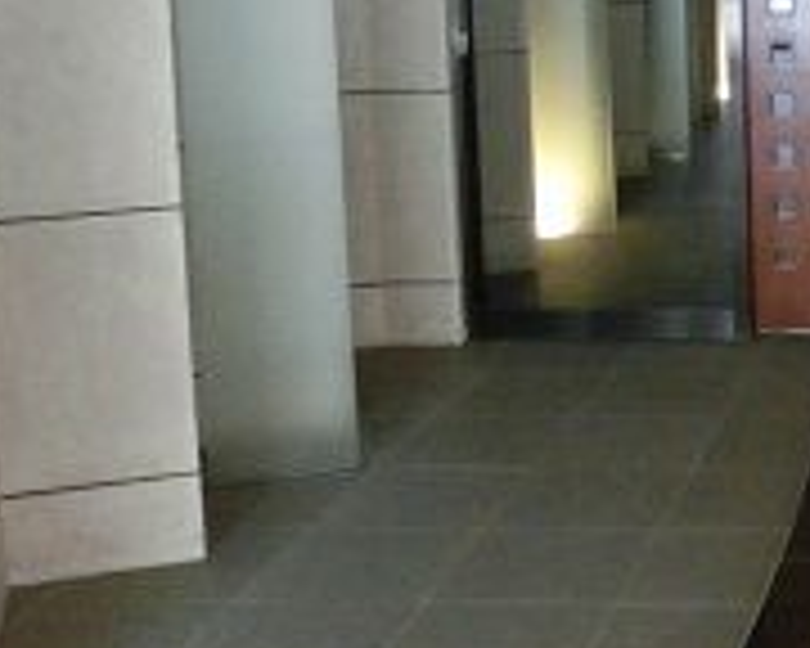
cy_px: 63
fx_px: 1870
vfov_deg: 19.3
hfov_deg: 22.1
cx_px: 1030
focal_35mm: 78
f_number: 3
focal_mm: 4.24
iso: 800
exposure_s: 1/50
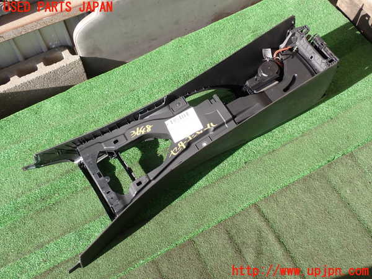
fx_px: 441
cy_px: 140
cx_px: 186
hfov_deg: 45.8
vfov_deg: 35.1
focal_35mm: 41
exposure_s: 1/200
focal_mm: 7.31
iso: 100
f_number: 4
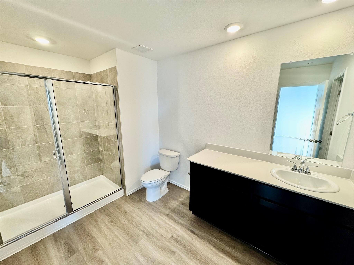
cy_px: 132
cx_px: 177
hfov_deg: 102.1
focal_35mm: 14
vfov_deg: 85.7
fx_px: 143
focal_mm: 2.22
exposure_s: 1/120
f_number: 2.2
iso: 200
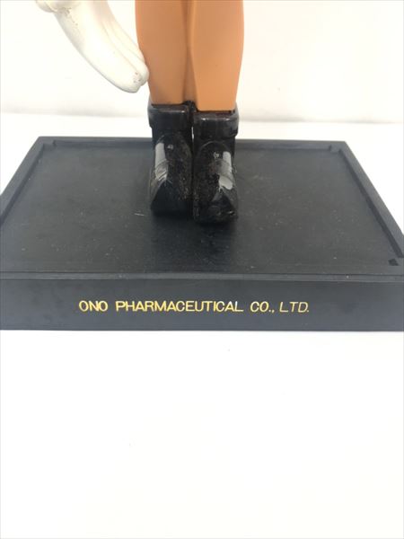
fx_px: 436
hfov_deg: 49.7
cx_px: 202
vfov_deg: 63.4
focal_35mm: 28
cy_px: 270
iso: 32
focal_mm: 4
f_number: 1.8
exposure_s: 1/30
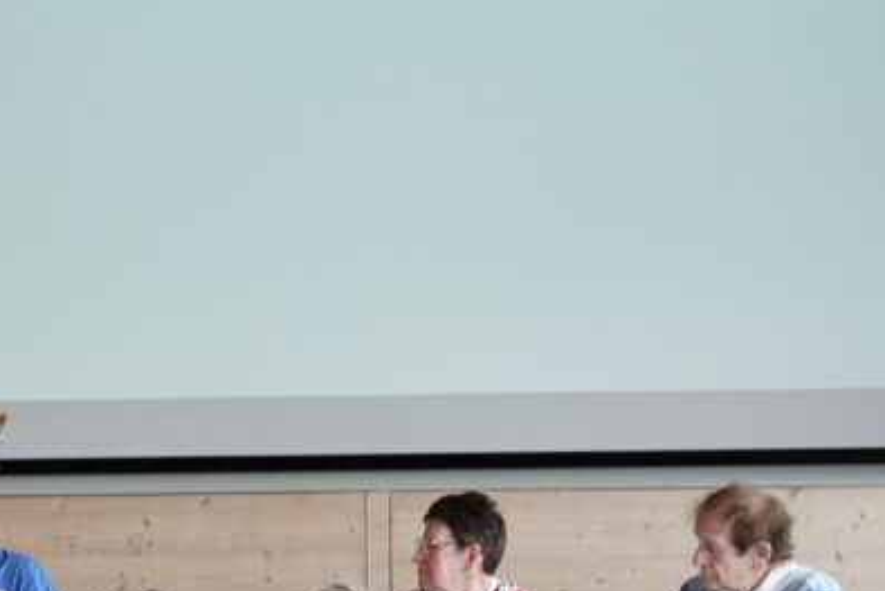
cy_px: 664
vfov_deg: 6.5
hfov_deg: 9.7
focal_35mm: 209
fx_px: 5140
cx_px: -74
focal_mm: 30.5
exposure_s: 1/100
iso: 400
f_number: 3.5
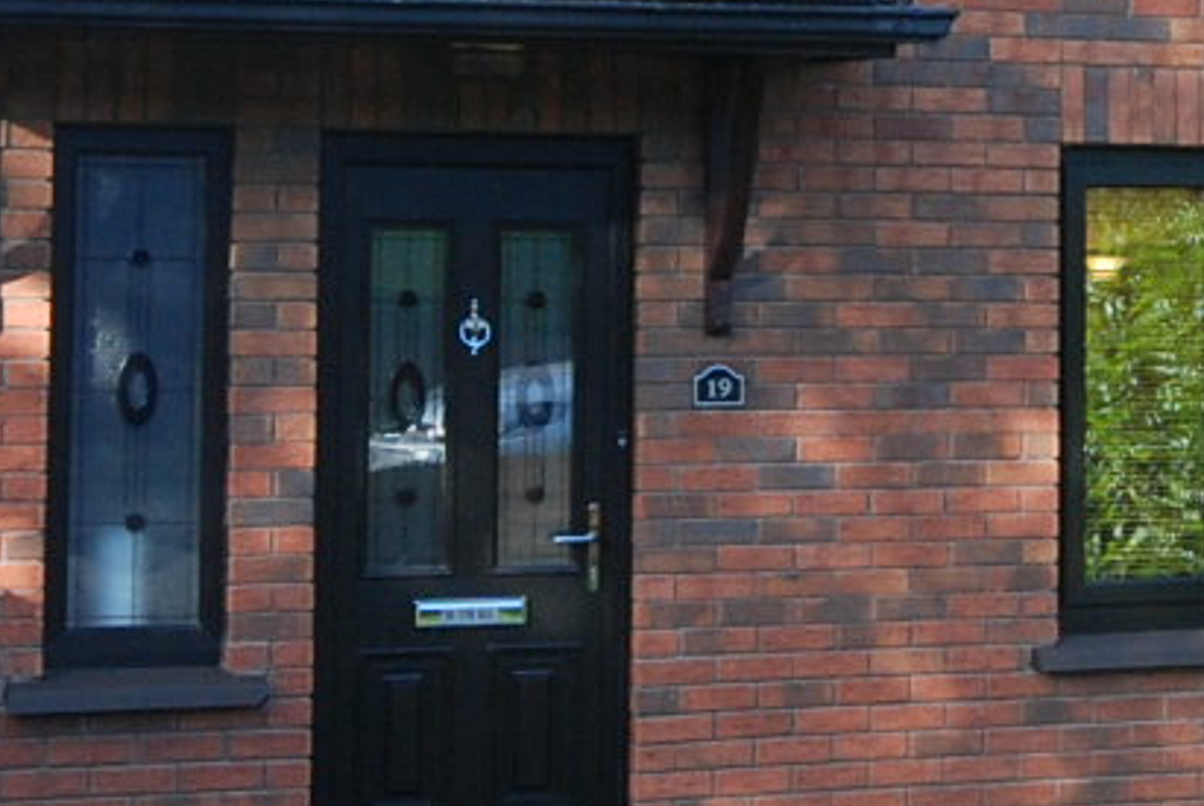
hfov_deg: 20.4
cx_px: 970
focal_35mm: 99
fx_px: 3314
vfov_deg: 13.7
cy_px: 73
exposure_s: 1/160
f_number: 6.3
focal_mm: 14
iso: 400
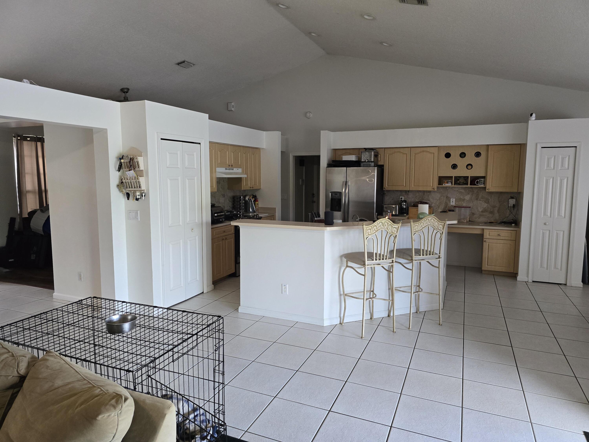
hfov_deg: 73.9
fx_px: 391
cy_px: 221
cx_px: 294
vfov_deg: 58.9
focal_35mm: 23
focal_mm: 6.3
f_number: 1.7
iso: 400
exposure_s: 1/120
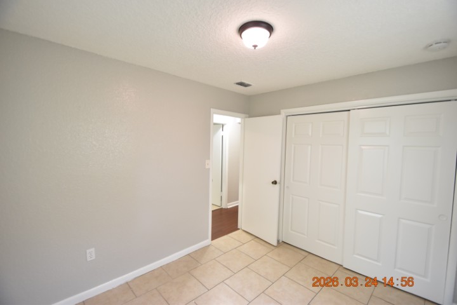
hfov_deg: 100.4
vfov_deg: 77.3
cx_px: 228
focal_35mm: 15
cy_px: 152
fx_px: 190
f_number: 3.5
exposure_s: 1/20
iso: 800
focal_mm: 10
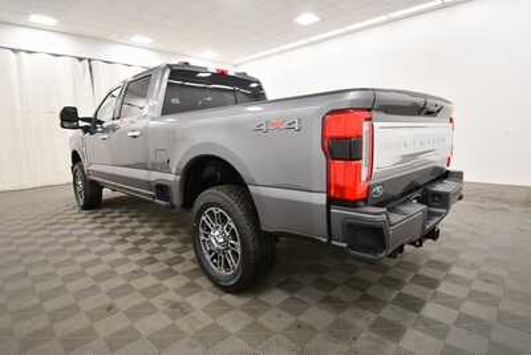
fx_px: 280
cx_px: 266
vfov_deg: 64.6
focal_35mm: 19
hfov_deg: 86.9
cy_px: 178
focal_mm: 13
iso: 1000
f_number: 4.8
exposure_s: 1/125
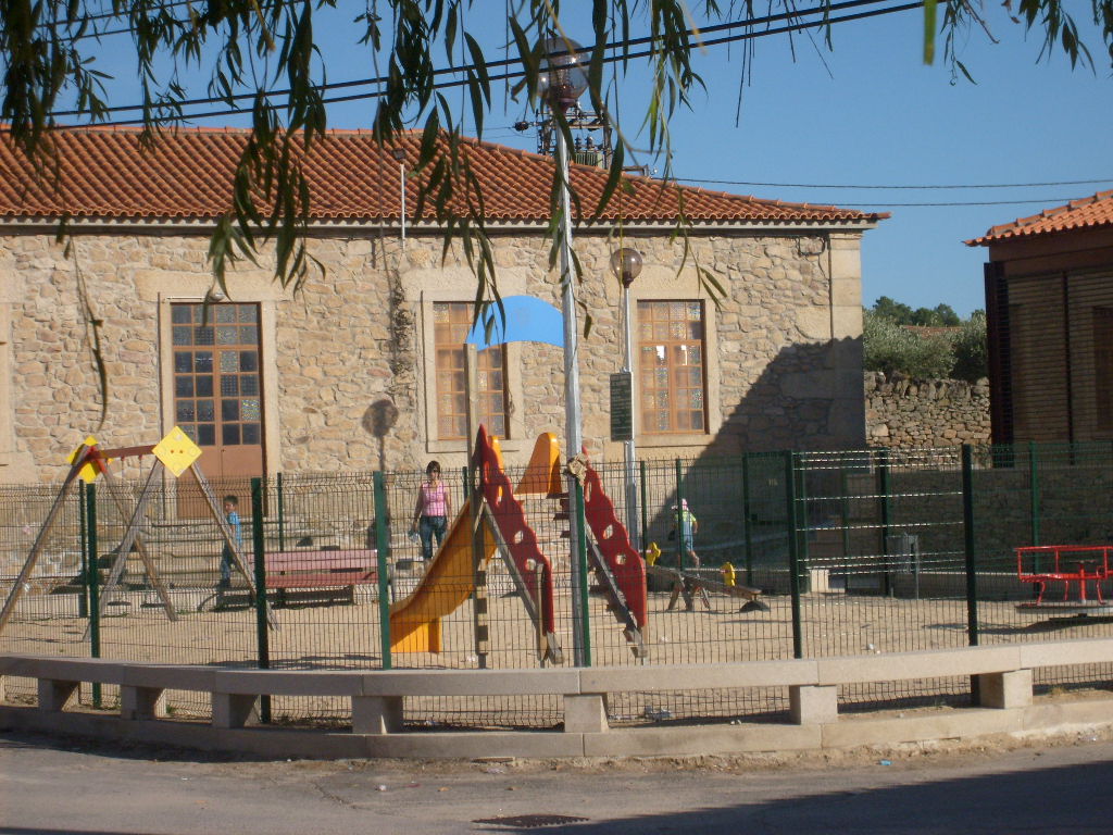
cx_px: 556
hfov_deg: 21.3
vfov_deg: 16.1
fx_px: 2958
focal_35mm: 92
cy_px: 418
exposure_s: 1/180
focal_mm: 15.5
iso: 80
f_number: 11.5
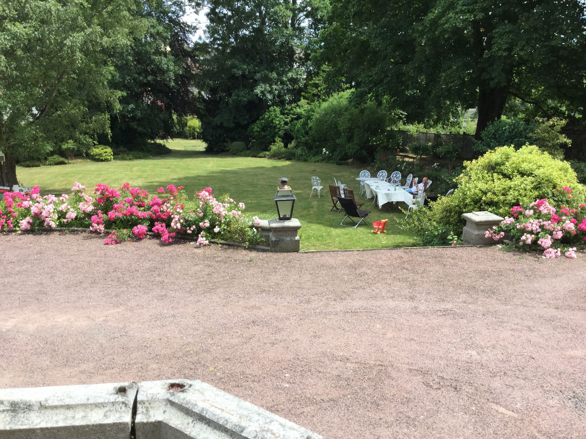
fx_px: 525
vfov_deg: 45.4
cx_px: 293
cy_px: 220
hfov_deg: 58.4
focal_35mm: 31
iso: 25
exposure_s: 1/455
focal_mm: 3.3
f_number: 2.4
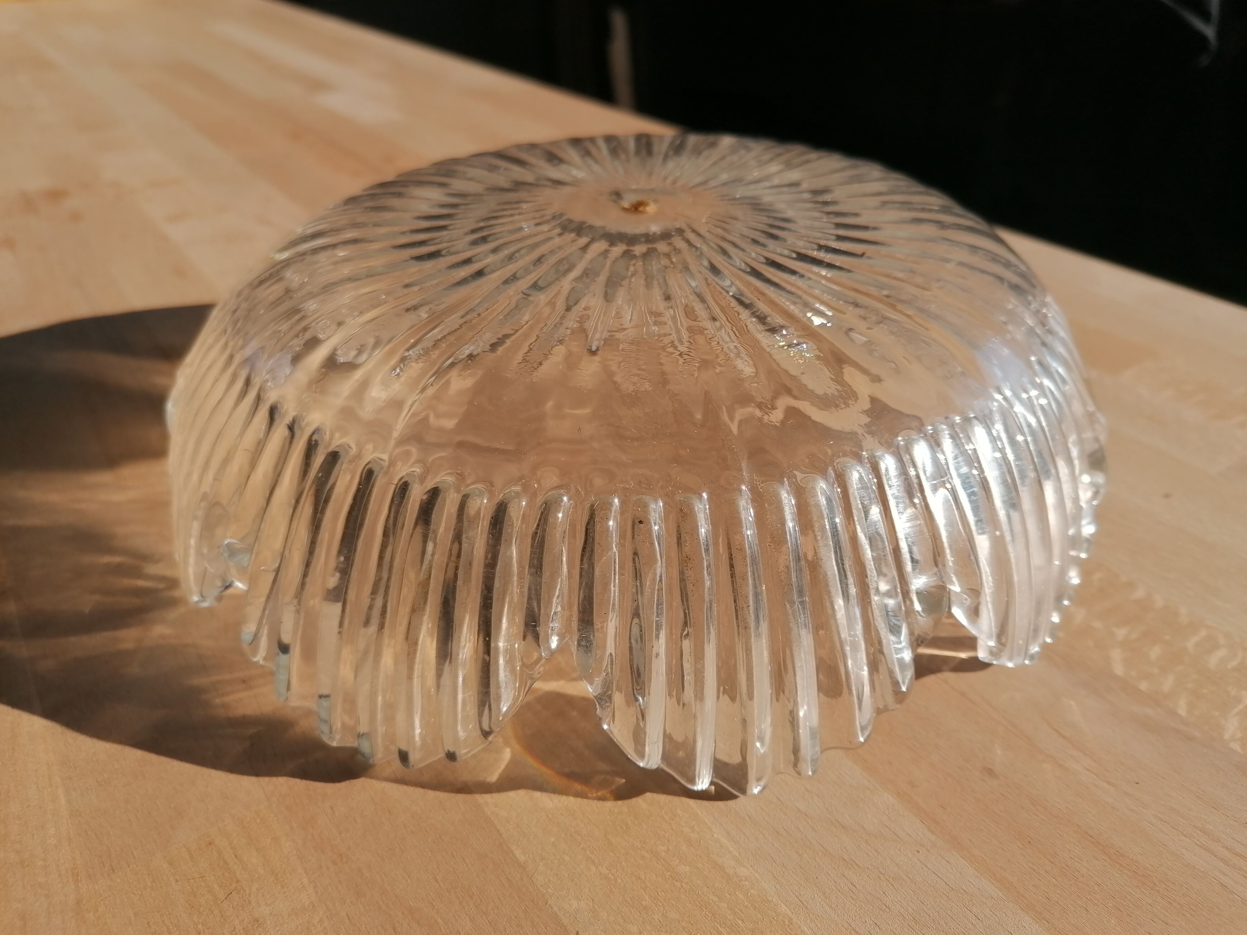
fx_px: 973
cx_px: 624
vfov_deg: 51.4
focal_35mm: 27
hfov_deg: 65.3
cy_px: 468
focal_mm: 4.75
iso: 50
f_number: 1.8
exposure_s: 1/1504
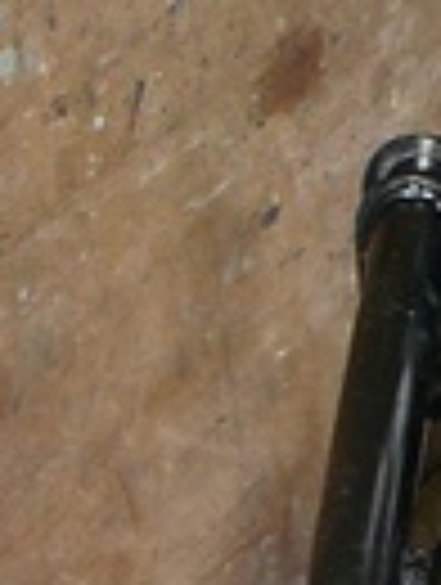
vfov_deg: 9.6
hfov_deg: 6.9
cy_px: 605
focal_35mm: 204
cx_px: 1046
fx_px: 3454
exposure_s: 1/30
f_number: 2.8
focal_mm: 6
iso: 125
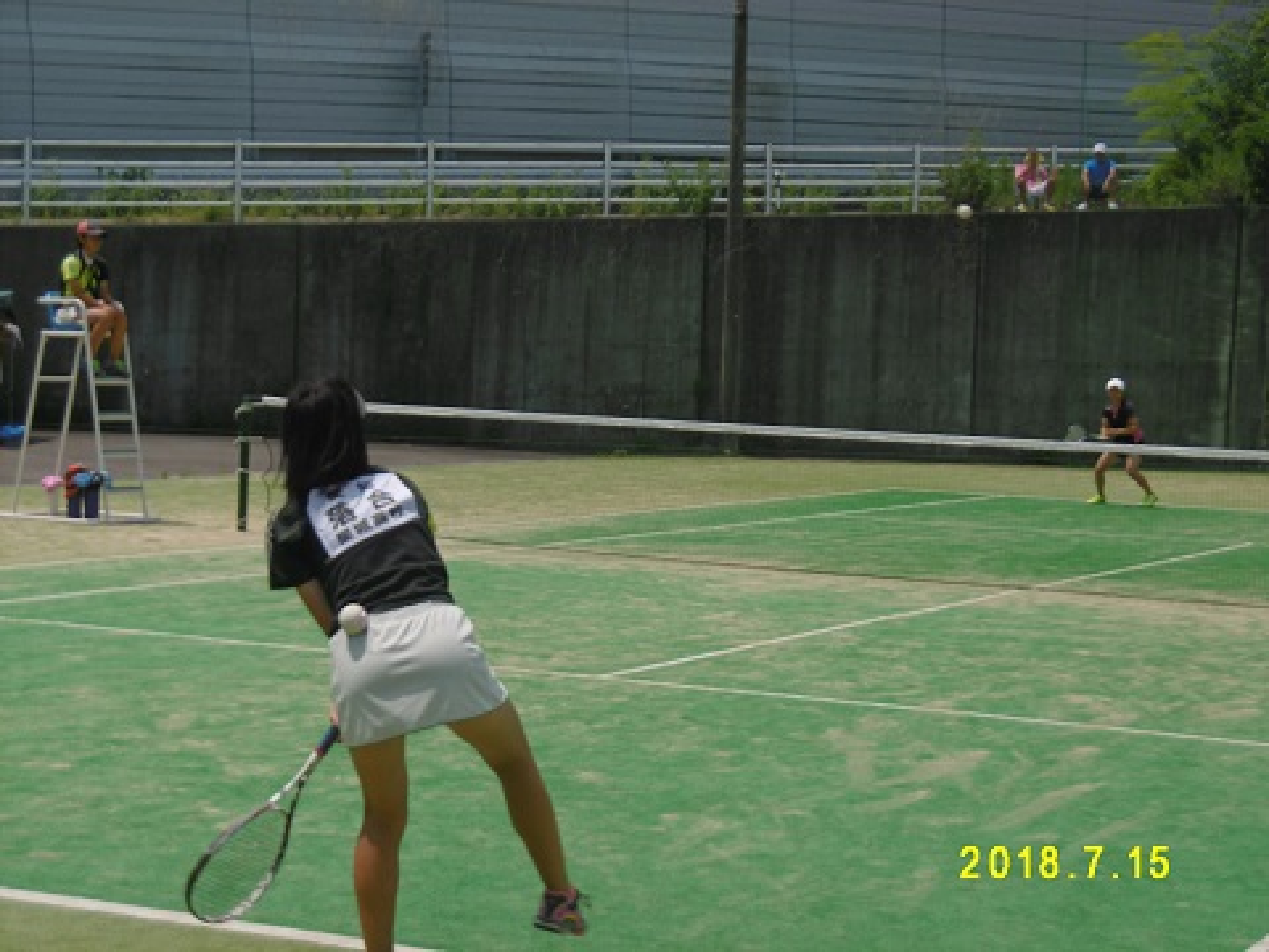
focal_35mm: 78
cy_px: 476
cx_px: 634
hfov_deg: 25.0
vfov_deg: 18.9
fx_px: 2859
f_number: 4.5
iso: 100
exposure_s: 1/160
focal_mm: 14
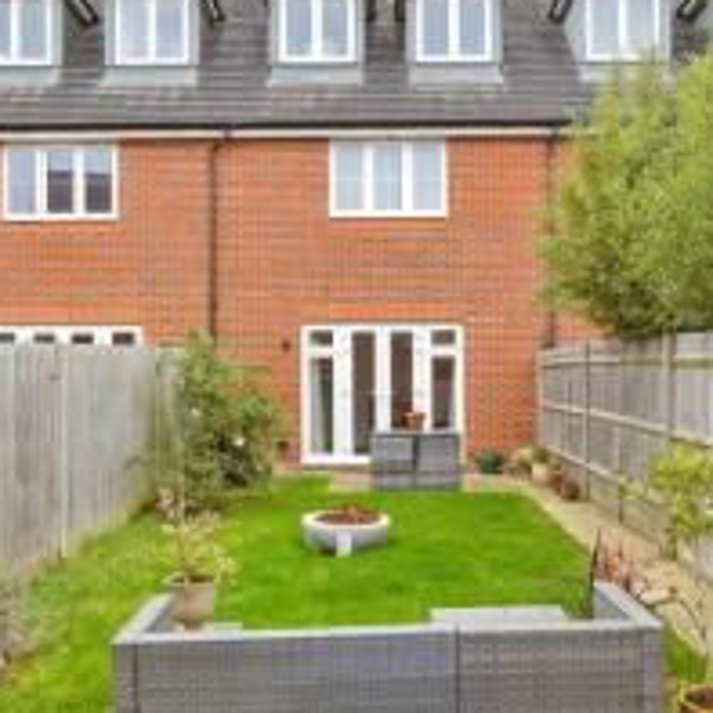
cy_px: 378
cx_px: 380
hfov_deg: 44.9
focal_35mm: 37
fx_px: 862
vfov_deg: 44.9
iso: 500
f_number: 8
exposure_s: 1/160
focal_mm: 12
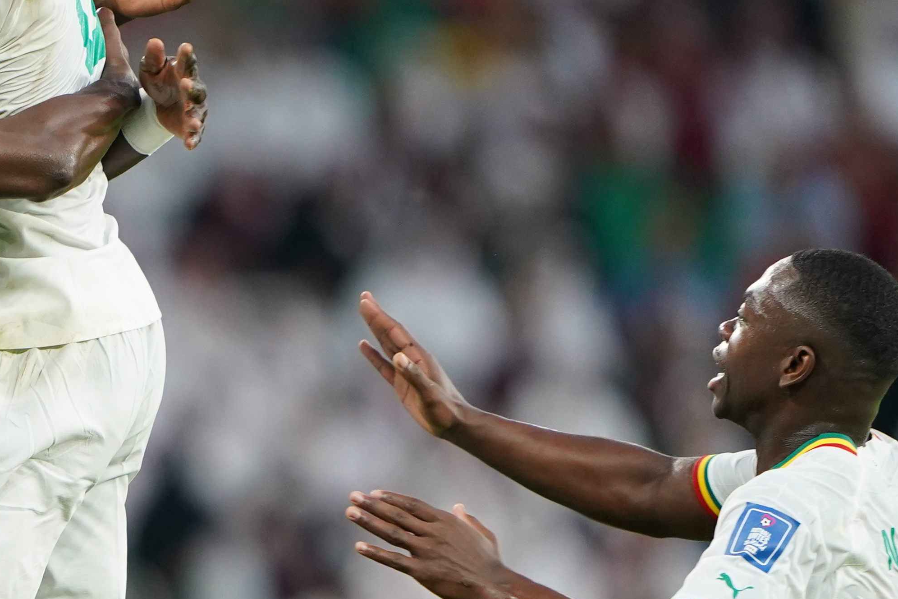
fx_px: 30056
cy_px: 562
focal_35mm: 1205
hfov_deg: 1.7
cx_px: -377
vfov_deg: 1.1
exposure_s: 1/1250
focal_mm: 400
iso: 2000
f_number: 2.8
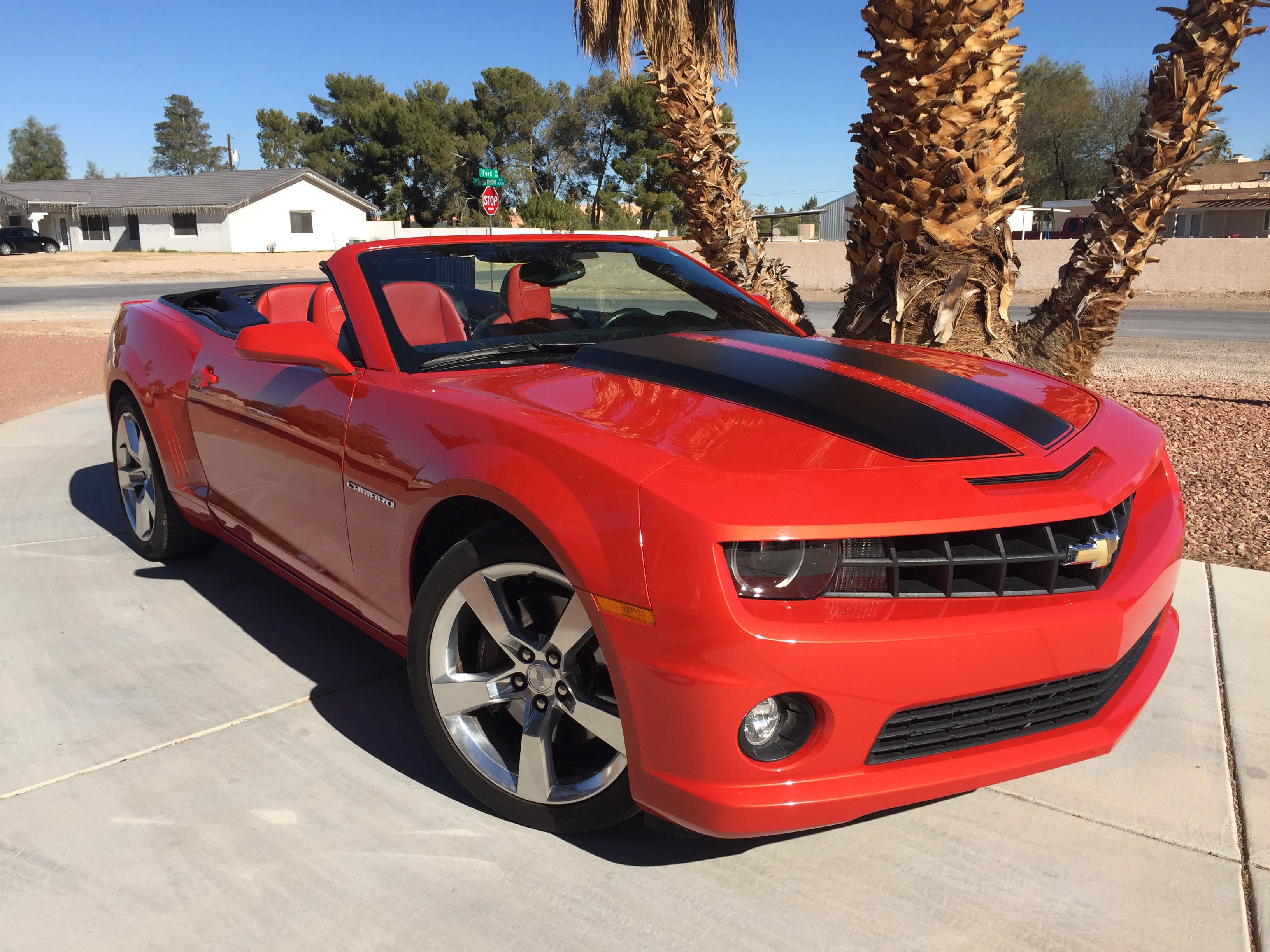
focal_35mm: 29
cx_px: 635
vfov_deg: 48.2
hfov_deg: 61.7
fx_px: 1064
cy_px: 476
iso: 32
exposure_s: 1/1721
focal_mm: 4.15
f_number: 2.2
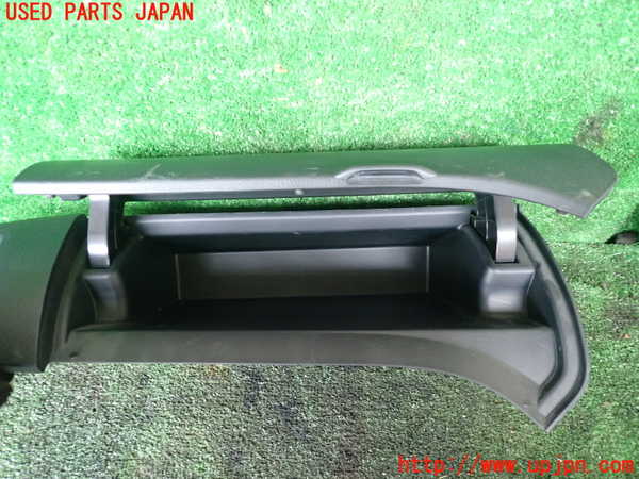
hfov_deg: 69.4
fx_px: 461
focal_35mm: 25
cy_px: 240
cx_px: 320
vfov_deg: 54.9
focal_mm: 4.5
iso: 400
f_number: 2
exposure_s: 1/30
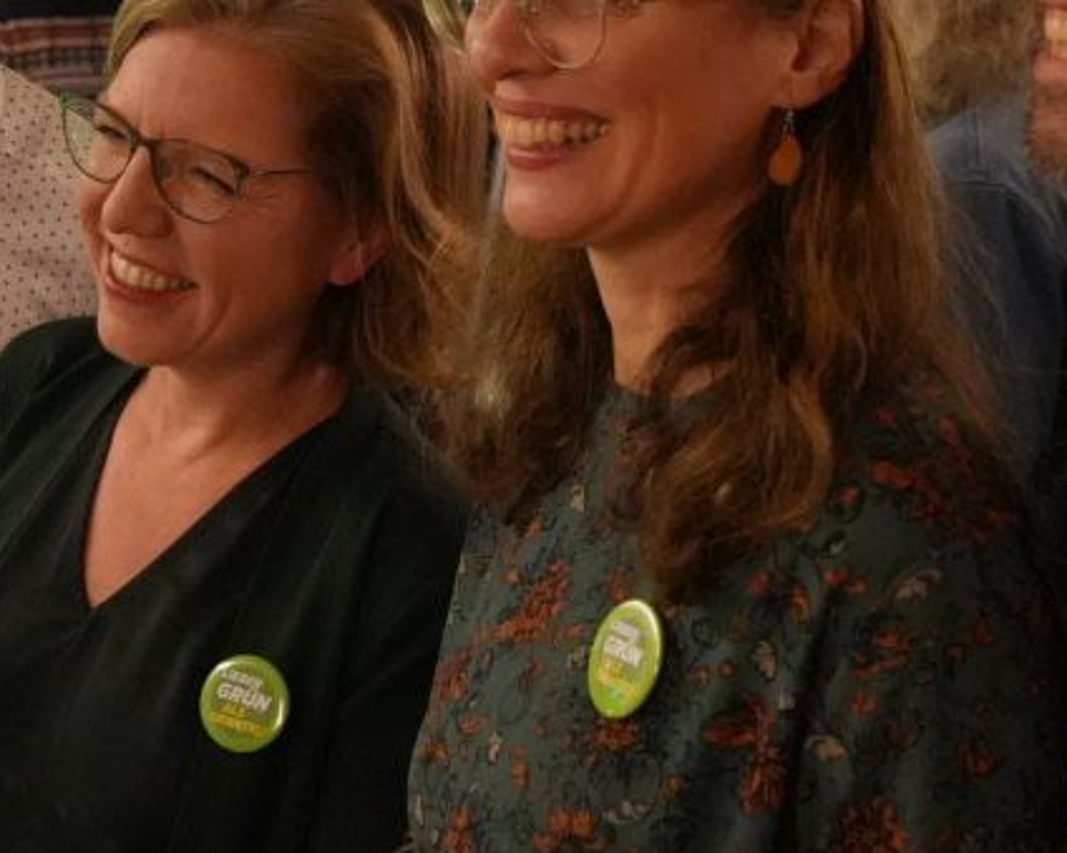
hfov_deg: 22.0
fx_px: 2715
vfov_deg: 17.9
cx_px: 232
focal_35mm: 86
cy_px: 473
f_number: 4
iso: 10000
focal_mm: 24
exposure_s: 1/160
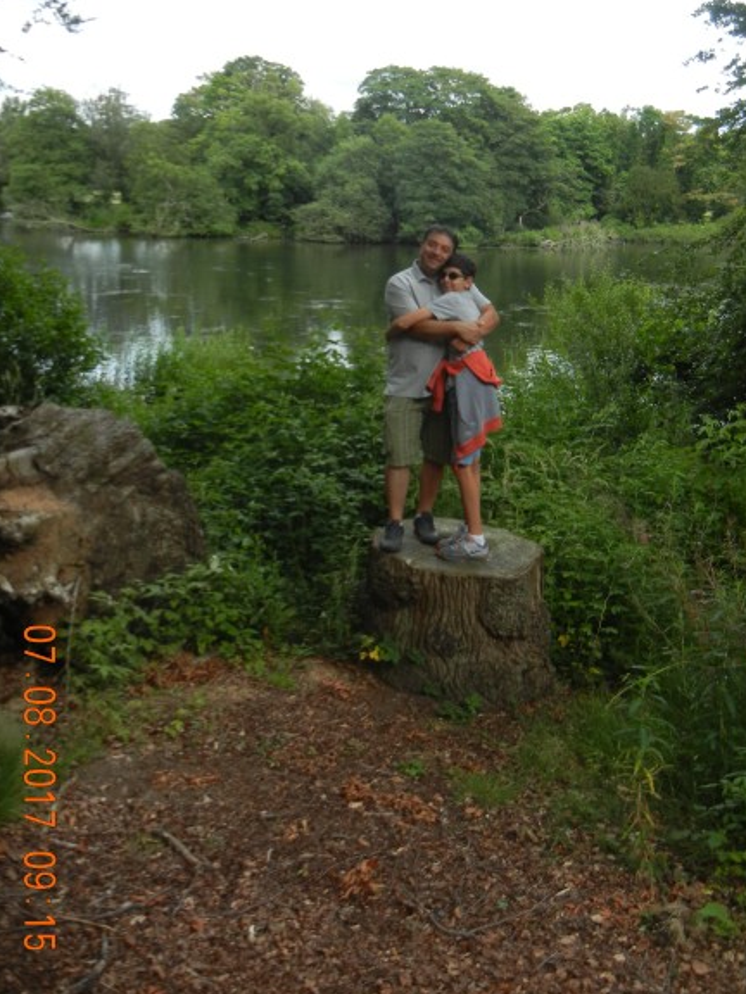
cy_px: 369
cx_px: 433
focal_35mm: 40
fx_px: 1149
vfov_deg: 46.4
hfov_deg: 35.9
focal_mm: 5.4
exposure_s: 1/496
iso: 160
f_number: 3.5
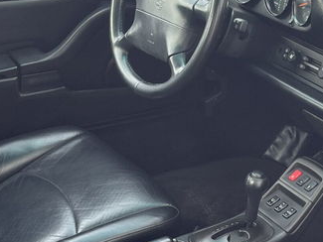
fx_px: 765
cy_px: 178
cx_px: 218
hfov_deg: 23.7
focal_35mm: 82
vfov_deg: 17.9
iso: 64
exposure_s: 1/130
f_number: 1.6
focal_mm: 5.1
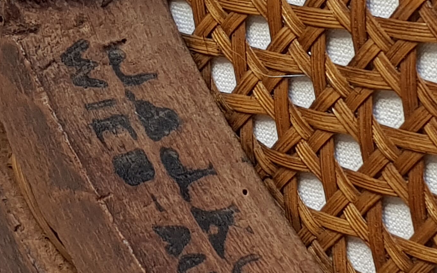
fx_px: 965
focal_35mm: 81
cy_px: 165
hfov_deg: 25.5
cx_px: 263
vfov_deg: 16.1
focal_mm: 4.2
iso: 64
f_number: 1.7
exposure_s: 1/50
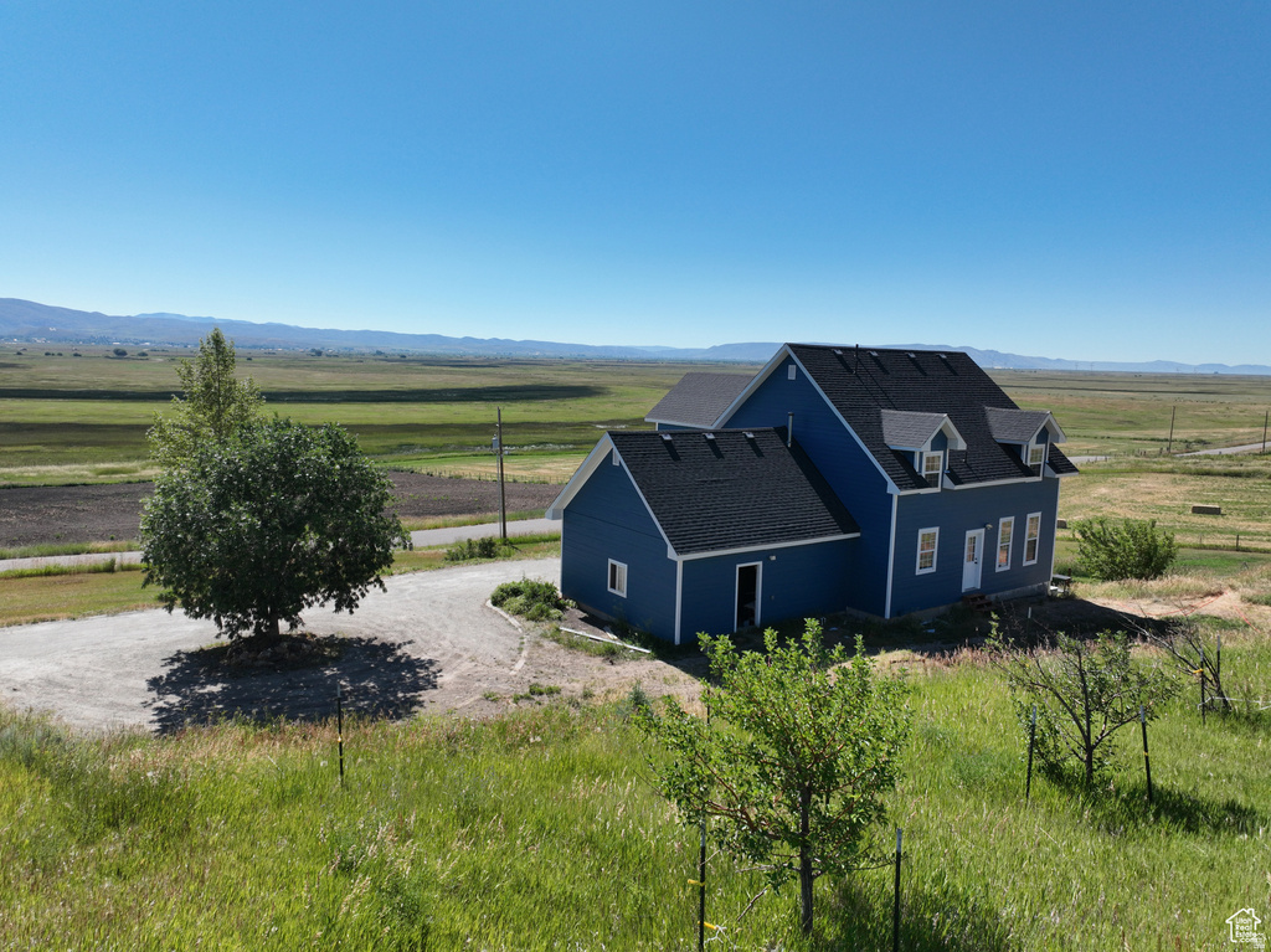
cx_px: 636
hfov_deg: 71.6
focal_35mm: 24
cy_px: 476
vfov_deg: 56.8
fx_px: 881
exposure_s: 1/2000
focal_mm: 12.29
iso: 120
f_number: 2.8
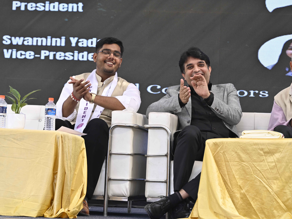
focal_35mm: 131
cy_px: 109
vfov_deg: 11.3
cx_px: 166
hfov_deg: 15.0
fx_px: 1105
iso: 500
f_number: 7.1
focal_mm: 120
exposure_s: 1/160
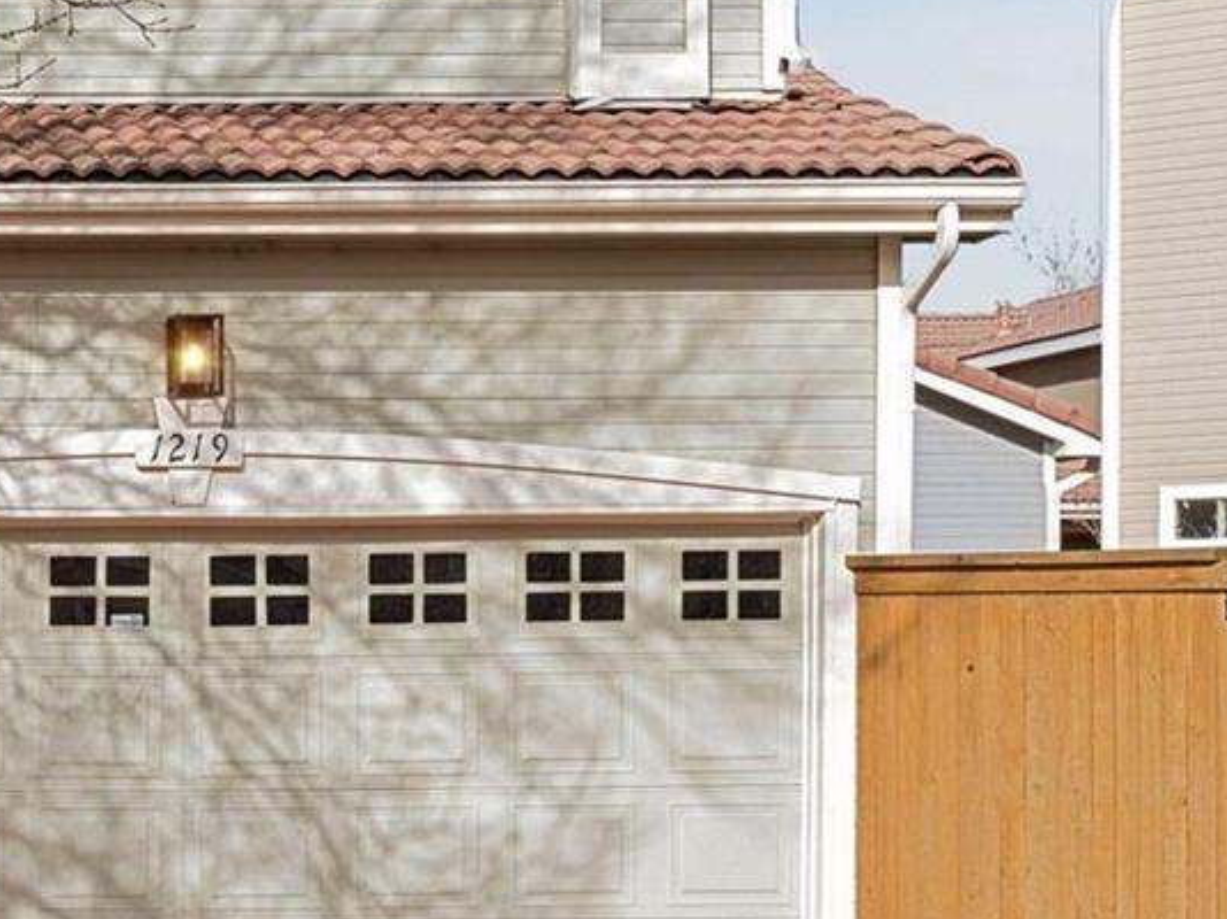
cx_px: -473
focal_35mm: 98
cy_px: 204
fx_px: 3472
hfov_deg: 18.3
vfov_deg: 15.0
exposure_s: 1/1250
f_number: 9
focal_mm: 34
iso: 400
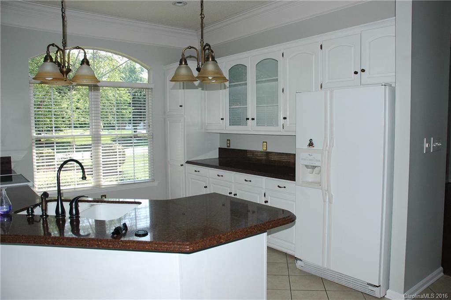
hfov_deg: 67.4
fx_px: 338
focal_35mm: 27
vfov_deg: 47.8
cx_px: 226
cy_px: 150
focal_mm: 18
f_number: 7.1
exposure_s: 1/200
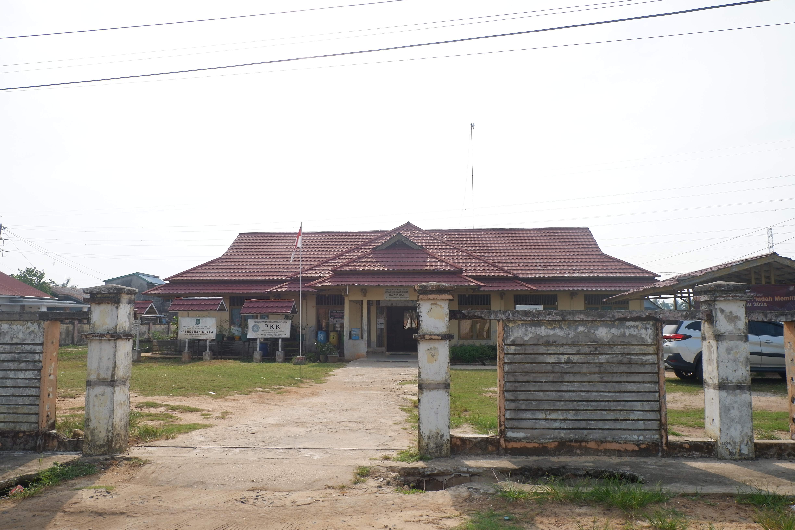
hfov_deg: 73.7
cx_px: 398
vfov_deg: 53.1
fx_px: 530
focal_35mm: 24
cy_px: 265
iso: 200
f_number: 6.4
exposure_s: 1/400
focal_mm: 16.7
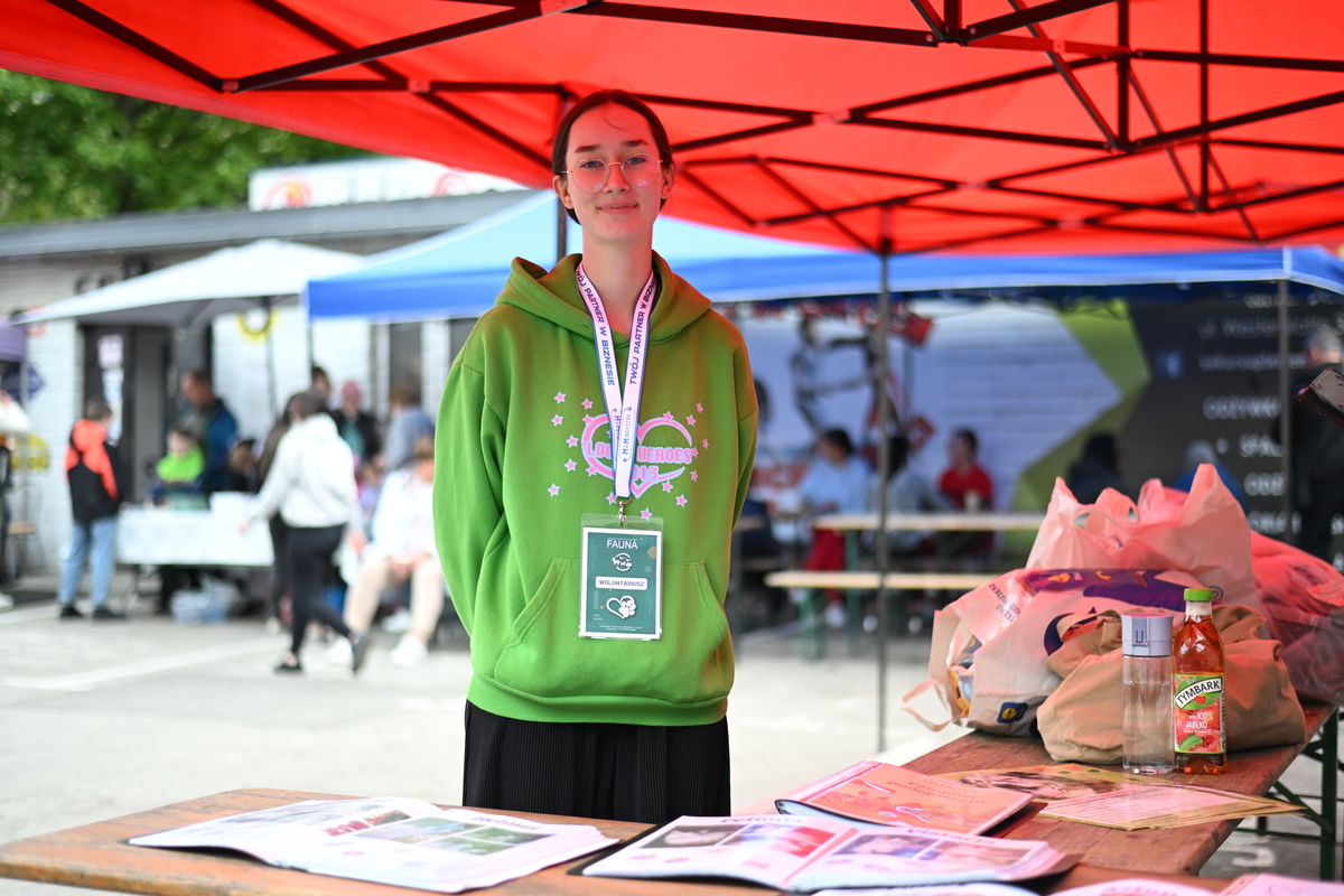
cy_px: 448
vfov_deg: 27.0
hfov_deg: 39.6
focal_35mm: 50
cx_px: 672
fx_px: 1867
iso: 1000
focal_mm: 50
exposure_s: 1/6400
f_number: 1.8
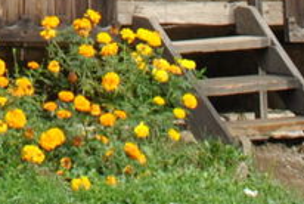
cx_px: -182
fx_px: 2165
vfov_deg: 5.1
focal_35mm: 256
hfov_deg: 7.8
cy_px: -378
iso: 100
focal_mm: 22
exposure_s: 1/160
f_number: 6.3
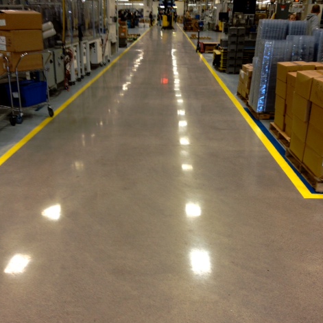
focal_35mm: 42
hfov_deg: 40.0
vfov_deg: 40.0
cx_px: 159
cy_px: 176
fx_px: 443
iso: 80
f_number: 2.4
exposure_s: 1/20
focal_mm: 4.28
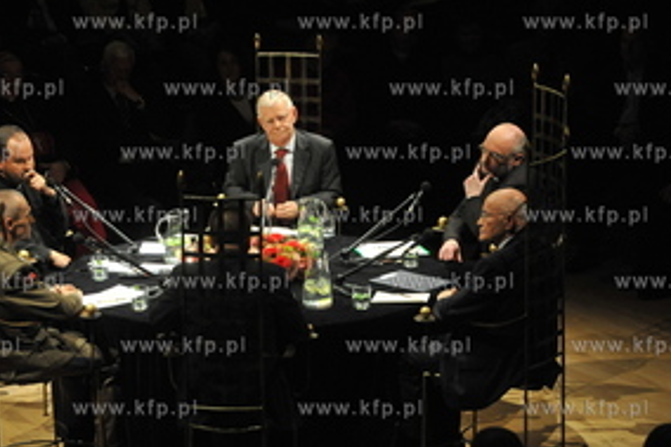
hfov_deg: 13.3
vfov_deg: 8.8
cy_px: 312
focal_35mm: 155
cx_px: 310
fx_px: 2887
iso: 3200
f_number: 5.6
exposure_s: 1/200
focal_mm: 110
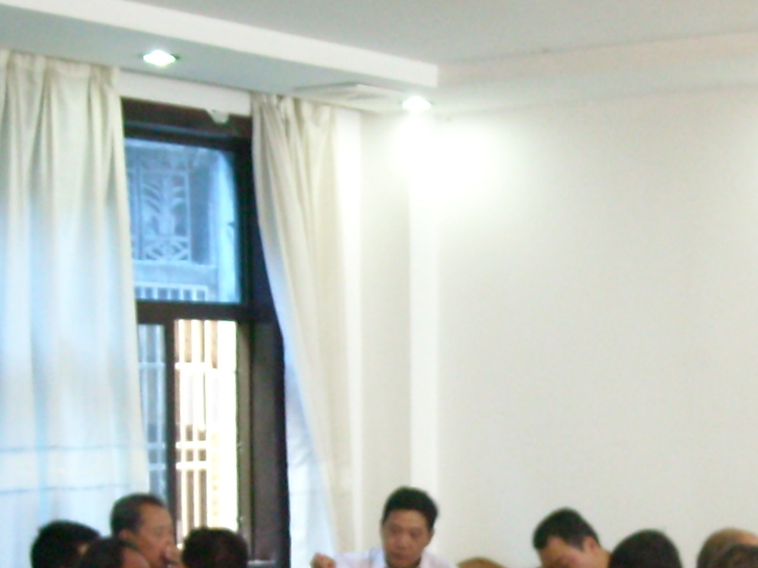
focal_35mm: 100
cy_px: 674
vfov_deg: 14.3
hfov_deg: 19.4
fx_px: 2189
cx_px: 646
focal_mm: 5.7
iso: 400
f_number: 2.8
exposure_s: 1/36
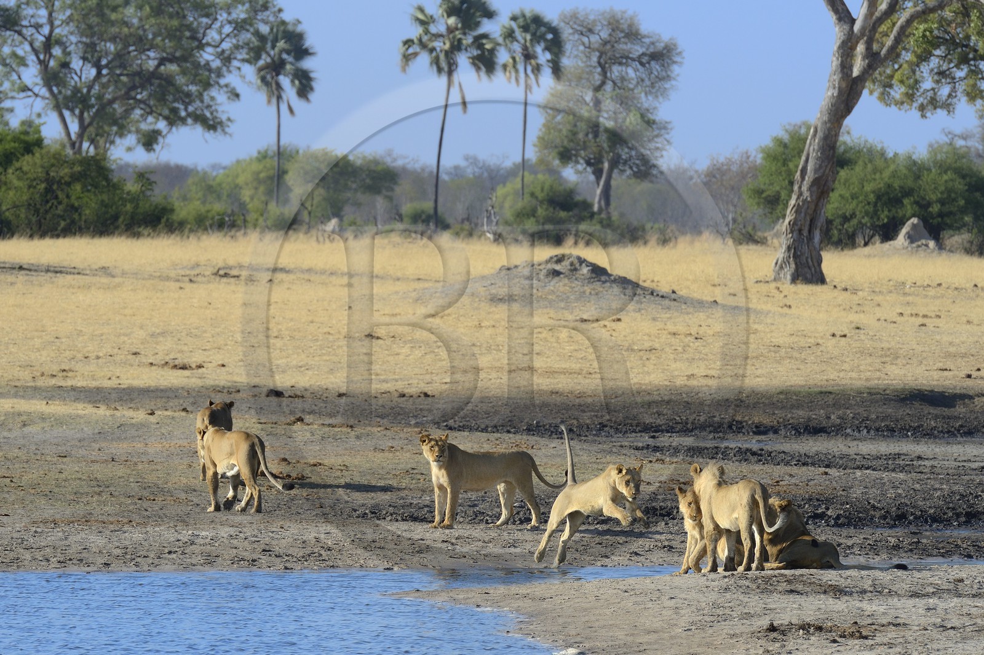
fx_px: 7651
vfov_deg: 4.9
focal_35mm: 280
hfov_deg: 7.4
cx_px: 492
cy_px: 328
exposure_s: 1/500
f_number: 10
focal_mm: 280
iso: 400
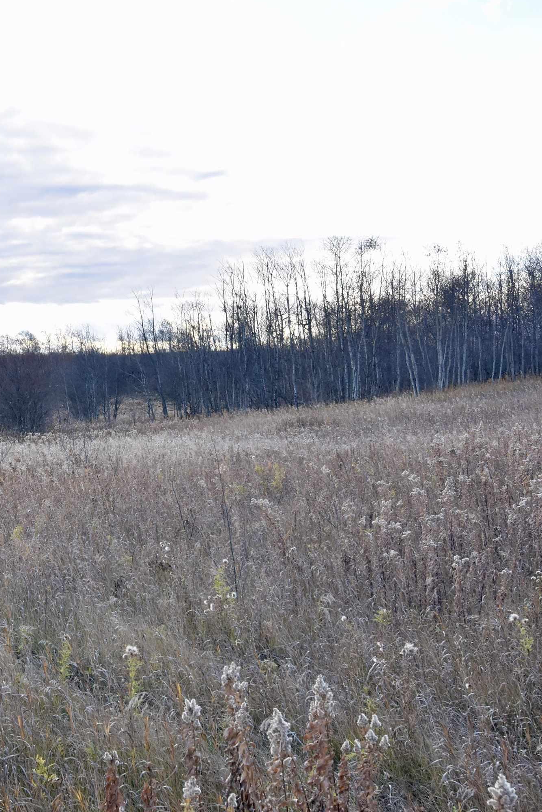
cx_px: 78
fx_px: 1039
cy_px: 398
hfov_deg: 28.4
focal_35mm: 46
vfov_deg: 42.7
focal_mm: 20
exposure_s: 1/500
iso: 500
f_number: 8
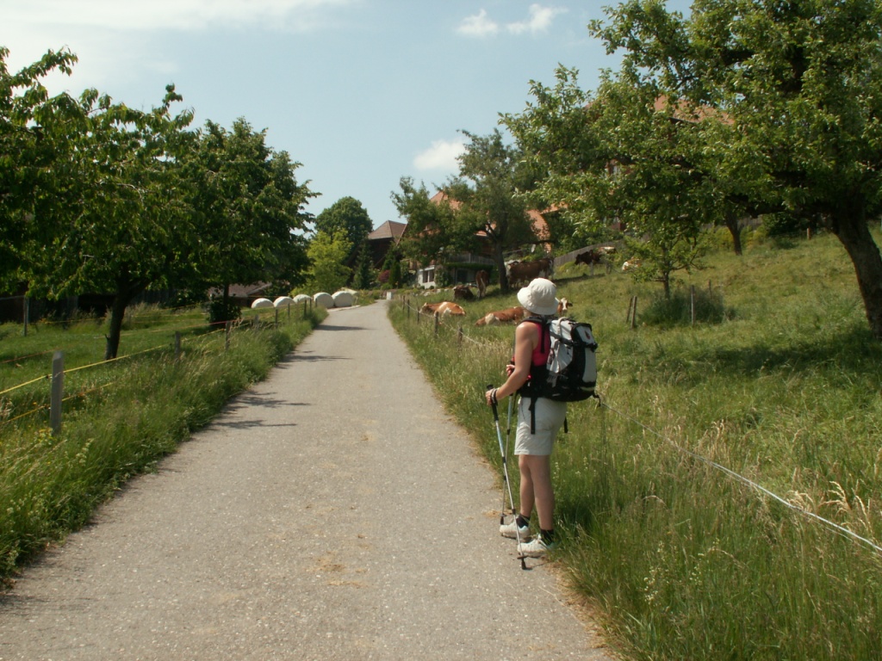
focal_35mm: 35
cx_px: 441
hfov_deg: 52.6
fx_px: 892
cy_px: 330
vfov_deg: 40.7
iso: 50
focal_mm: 5.86
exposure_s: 1/160
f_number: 8
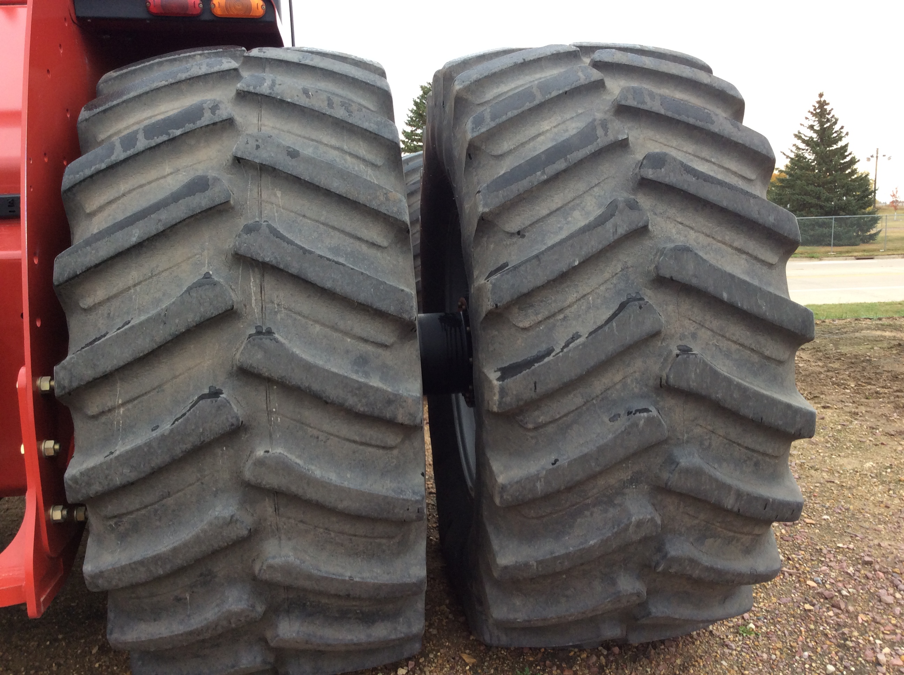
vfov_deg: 44.1
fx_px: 834
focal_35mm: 32
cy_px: 338
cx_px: 452
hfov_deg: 56.9
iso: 32
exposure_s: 1/216
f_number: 2.4
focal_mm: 3.3
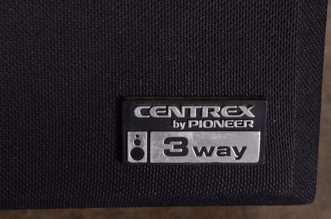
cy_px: 110
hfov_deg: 13.1
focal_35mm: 158
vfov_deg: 8.7
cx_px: 166
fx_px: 1445
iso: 160
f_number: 13
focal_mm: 105
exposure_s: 1/100
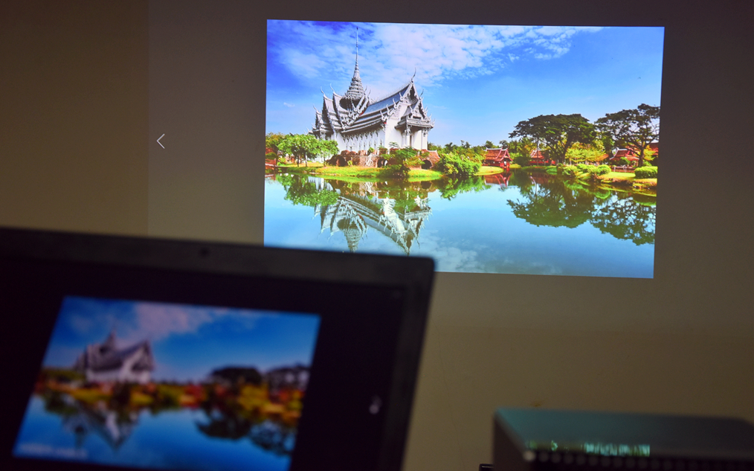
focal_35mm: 70
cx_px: 375
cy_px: 238
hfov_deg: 29.6
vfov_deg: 18.7
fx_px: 1428
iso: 400
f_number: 5
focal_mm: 45
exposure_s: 1/100
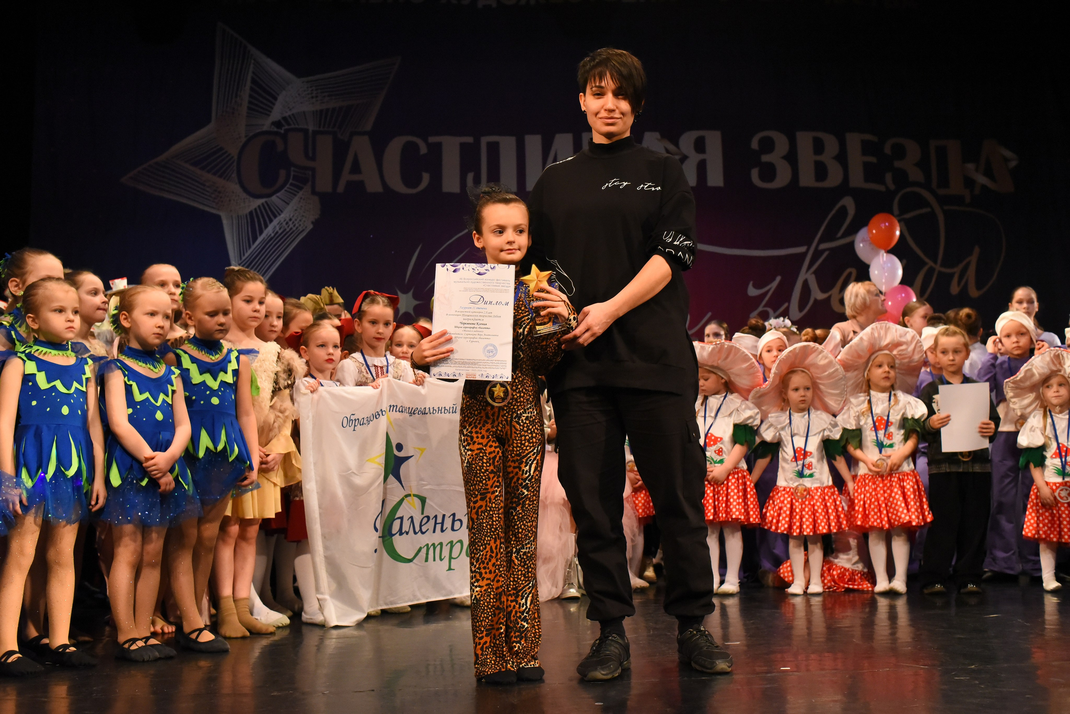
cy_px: 357
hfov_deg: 54.4
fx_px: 1041
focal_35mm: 35
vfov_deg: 37.9
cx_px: 535
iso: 5000
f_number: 6.3
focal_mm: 35
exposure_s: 1/320
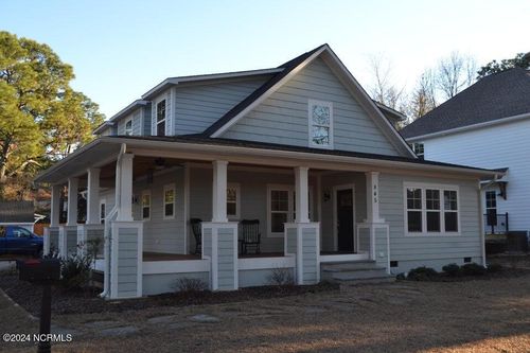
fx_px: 486
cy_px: 176
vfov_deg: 39.9
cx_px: 265
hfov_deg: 57.2
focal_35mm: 33
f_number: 5.6
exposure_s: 1/125
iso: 180
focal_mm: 22
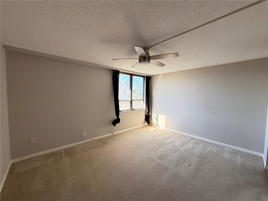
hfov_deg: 102.1
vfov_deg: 85.7
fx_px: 108
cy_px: 100
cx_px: 134
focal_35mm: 14
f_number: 2.2
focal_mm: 2.22
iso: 250
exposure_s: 1/121
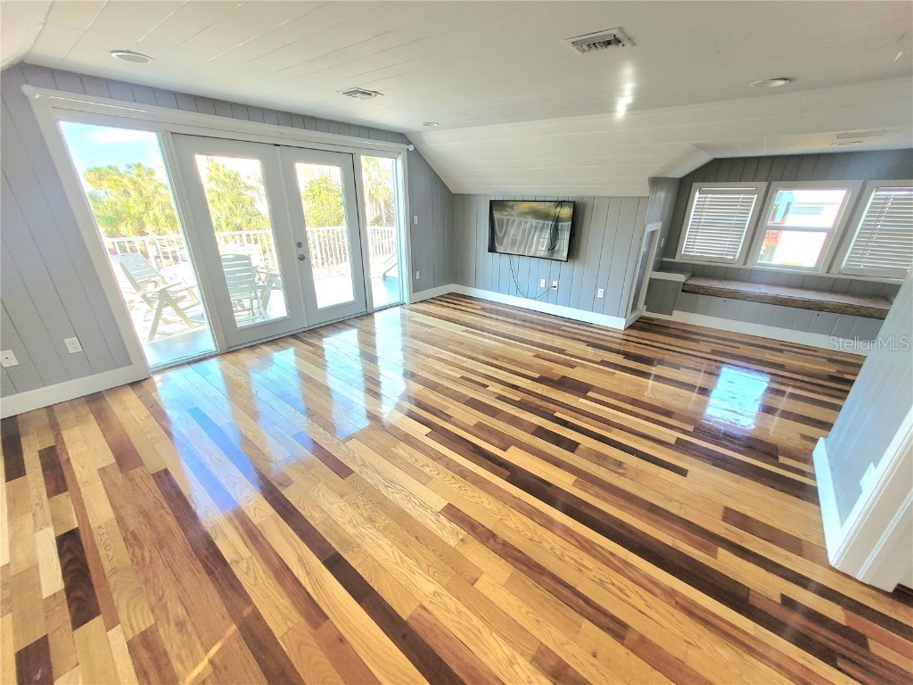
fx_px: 343
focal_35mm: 13
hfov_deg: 106.2
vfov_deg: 89.9
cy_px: 342
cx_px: 456
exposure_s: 1/120
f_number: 2.2
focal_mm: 1.74
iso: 80
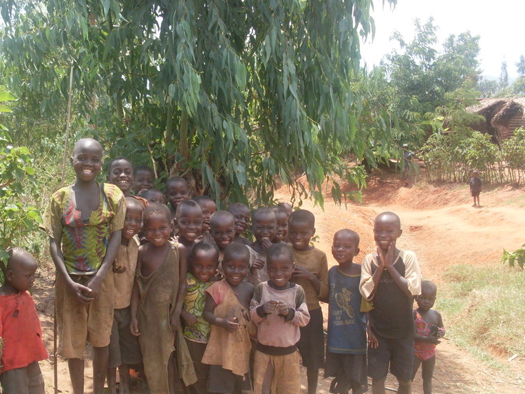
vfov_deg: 28.5
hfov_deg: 37.2
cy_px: 236
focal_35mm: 51
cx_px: 189
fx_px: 773
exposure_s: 1/350
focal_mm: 6.3
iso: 80
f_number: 2.8
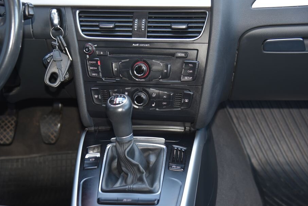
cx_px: 136
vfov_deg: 22.0
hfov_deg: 32.3
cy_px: 103
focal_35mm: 62
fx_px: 531
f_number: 4.5
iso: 500
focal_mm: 55
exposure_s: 1/60
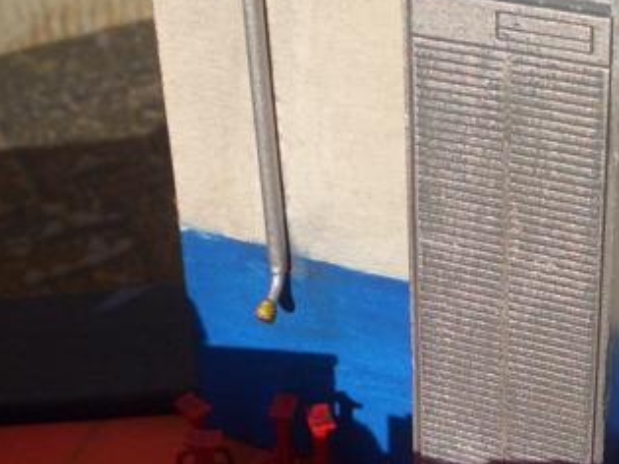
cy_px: 94
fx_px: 1591
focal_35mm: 89
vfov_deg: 16.5
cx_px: 340
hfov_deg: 22.0
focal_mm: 5.8
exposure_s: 1/800
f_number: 4.3
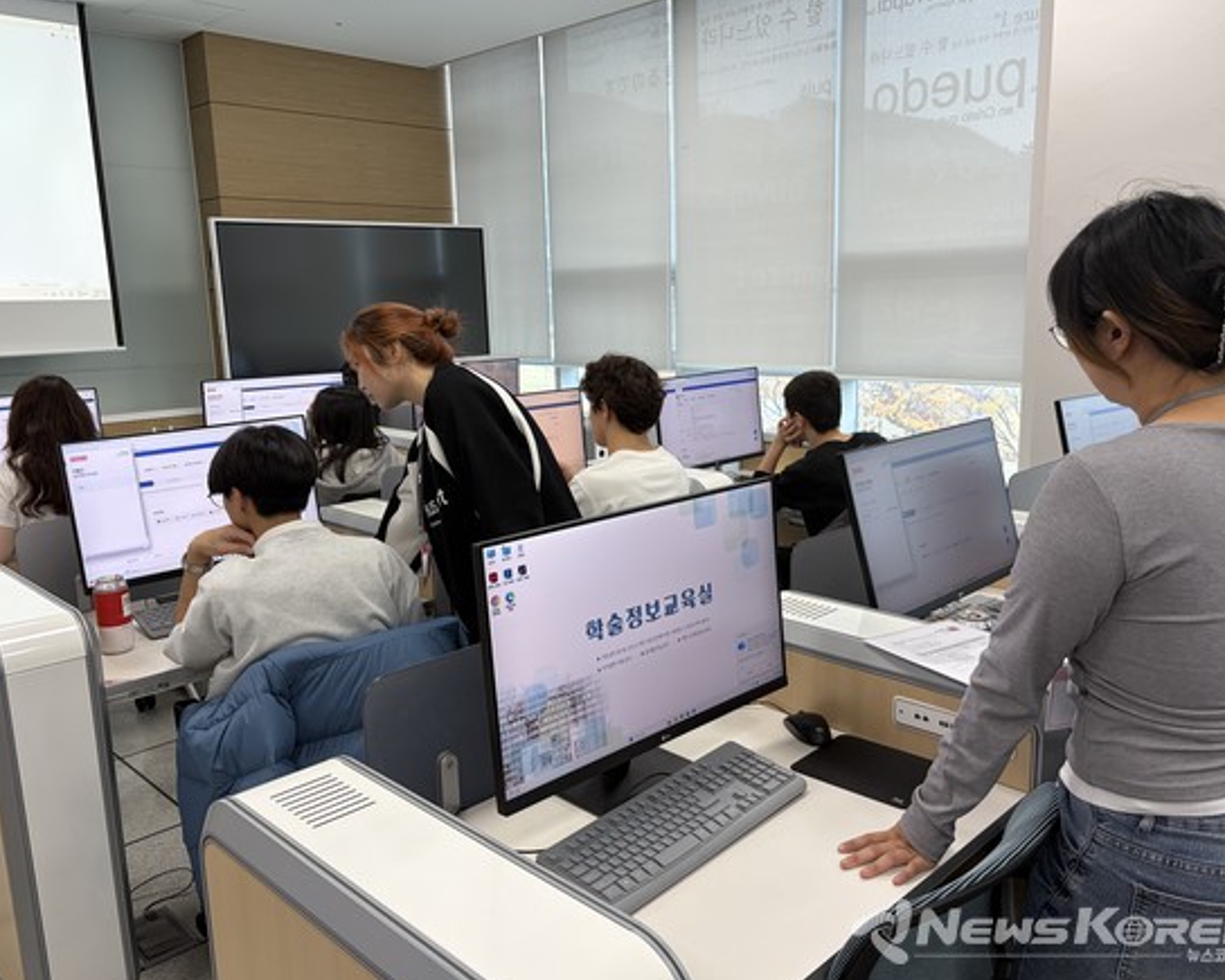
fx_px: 1015
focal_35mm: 28
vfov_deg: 51.5
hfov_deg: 62.2
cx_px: 615
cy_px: 491
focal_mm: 5.96
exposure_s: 1/120
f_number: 1.6
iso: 64
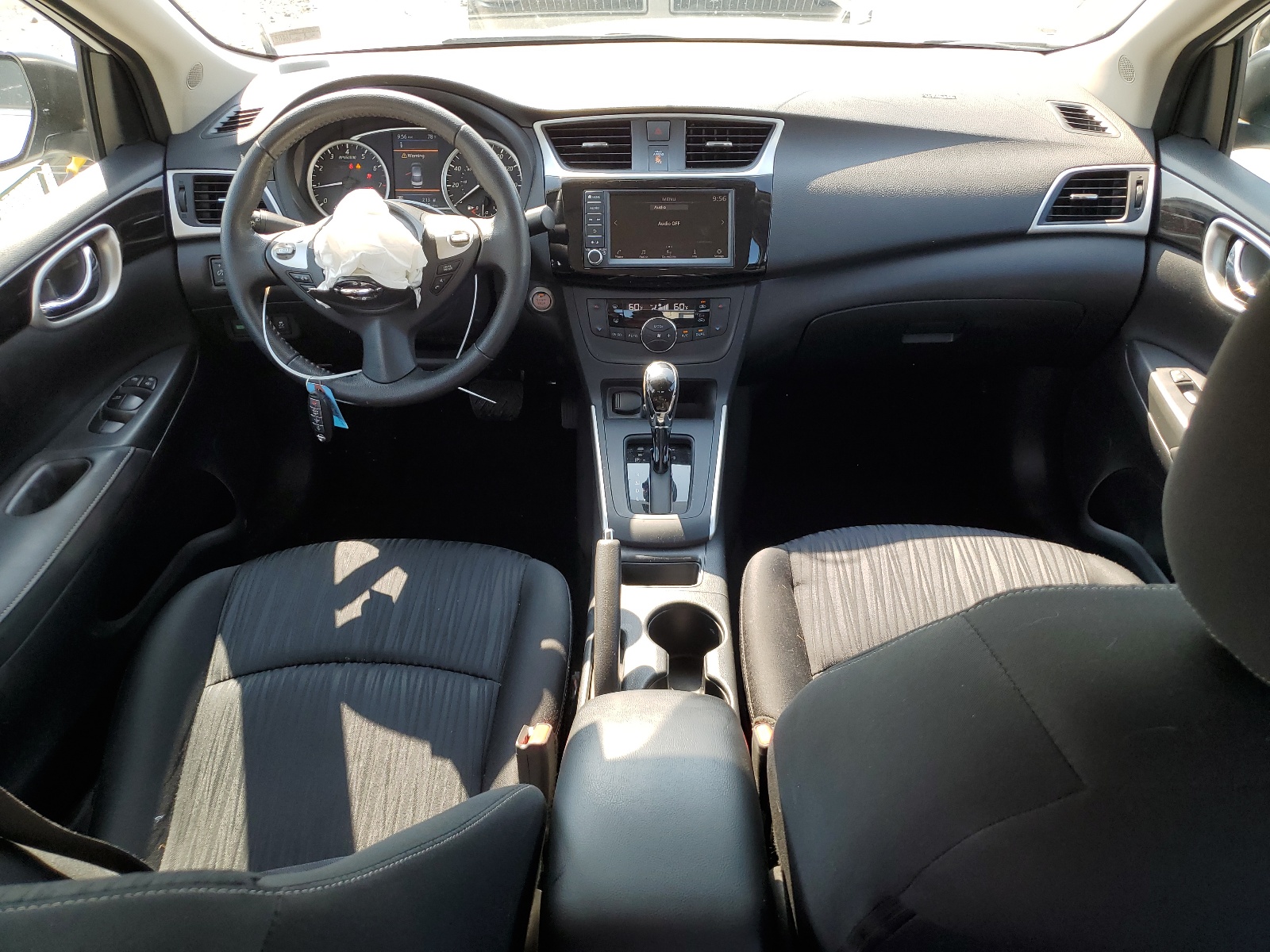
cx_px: 635
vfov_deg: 53.1
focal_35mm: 26
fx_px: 954
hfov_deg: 67.3
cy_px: 476
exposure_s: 1/263
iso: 50
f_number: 1.5
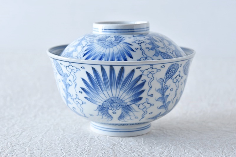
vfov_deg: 17.5
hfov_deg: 26.0
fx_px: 511
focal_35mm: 78
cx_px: 118
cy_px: 78
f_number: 5.6
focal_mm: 52
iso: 800
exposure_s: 1/15
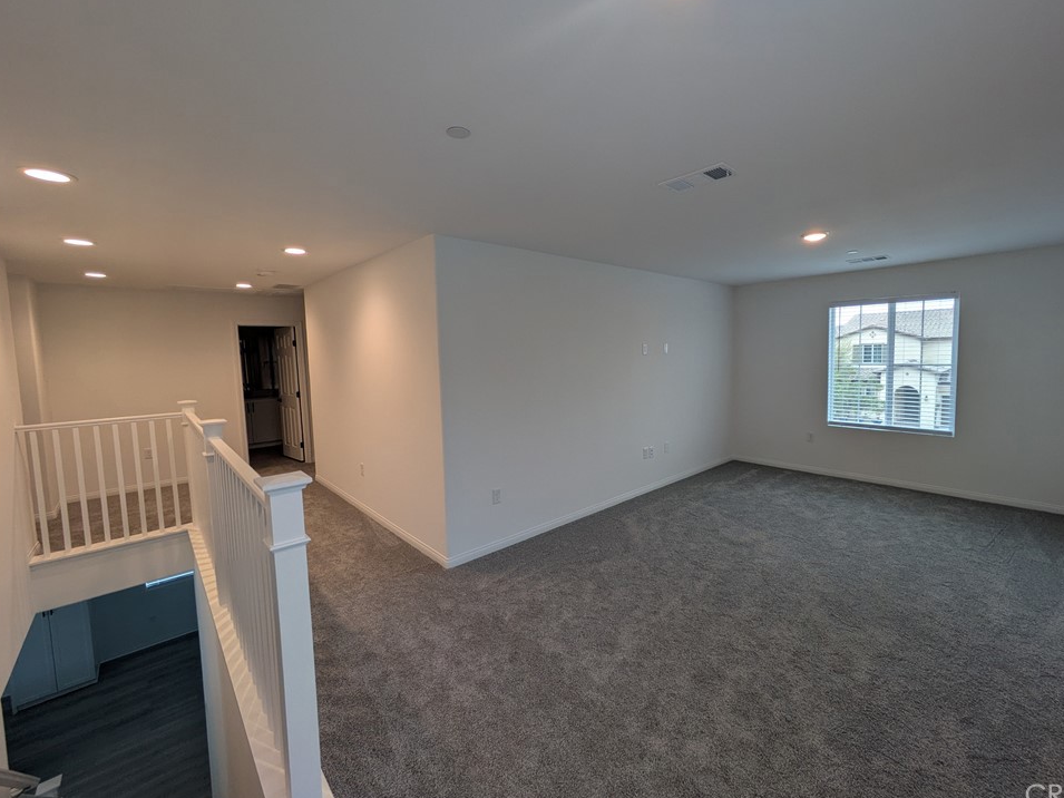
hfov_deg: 98.1
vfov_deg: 81.7
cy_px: 382
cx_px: 560
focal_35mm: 15
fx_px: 461
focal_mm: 1.83
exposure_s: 1/120
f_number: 2.2
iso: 69
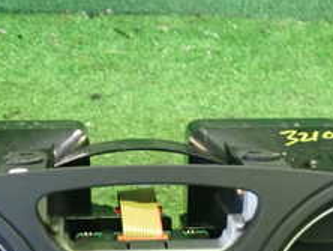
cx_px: 144
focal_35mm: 81
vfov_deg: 17.3
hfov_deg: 24.1
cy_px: 311
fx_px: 780
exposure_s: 1/20
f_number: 2.3
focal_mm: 5.4
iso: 800
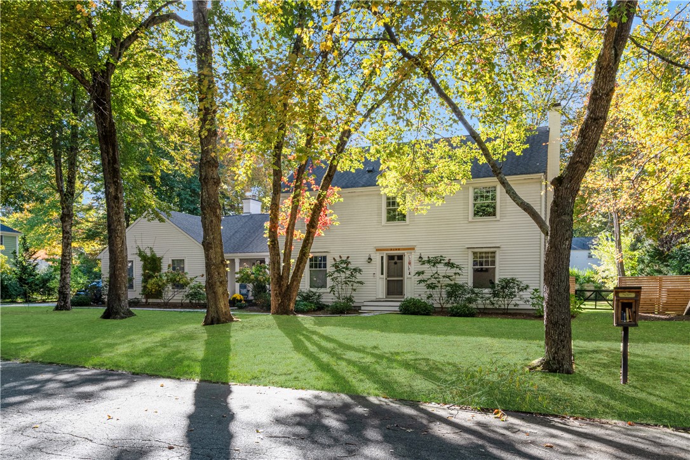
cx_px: 345
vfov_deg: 50.4
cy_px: 230
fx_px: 489
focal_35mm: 26
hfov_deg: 70.4
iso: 400
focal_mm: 17
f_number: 14
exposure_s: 1/60
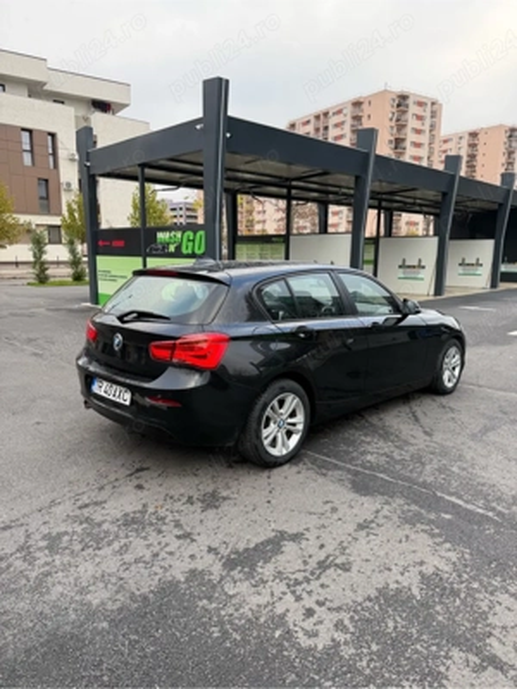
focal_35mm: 24
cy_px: 344
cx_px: 258
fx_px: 478
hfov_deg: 56.8
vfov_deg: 71.6
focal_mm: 6.76
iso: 100
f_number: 1.78
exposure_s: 1/491
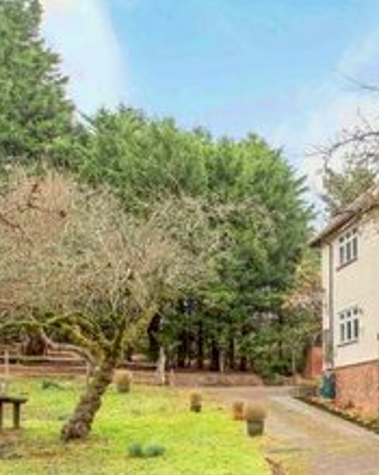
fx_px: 589
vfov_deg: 41.2
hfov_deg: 30.8
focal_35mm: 42
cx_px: 440
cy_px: 406
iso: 250
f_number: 9
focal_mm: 14
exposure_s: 1/30
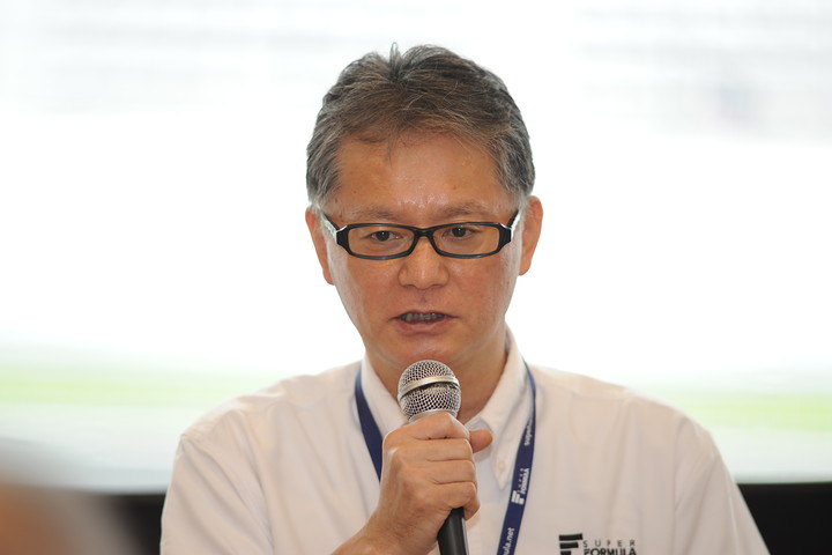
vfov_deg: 7.6
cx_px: 416
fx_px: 4160
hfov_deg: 11.4
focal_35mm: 180
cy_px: 278
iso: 400
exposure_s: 1/125
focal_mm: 180
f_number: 2.8
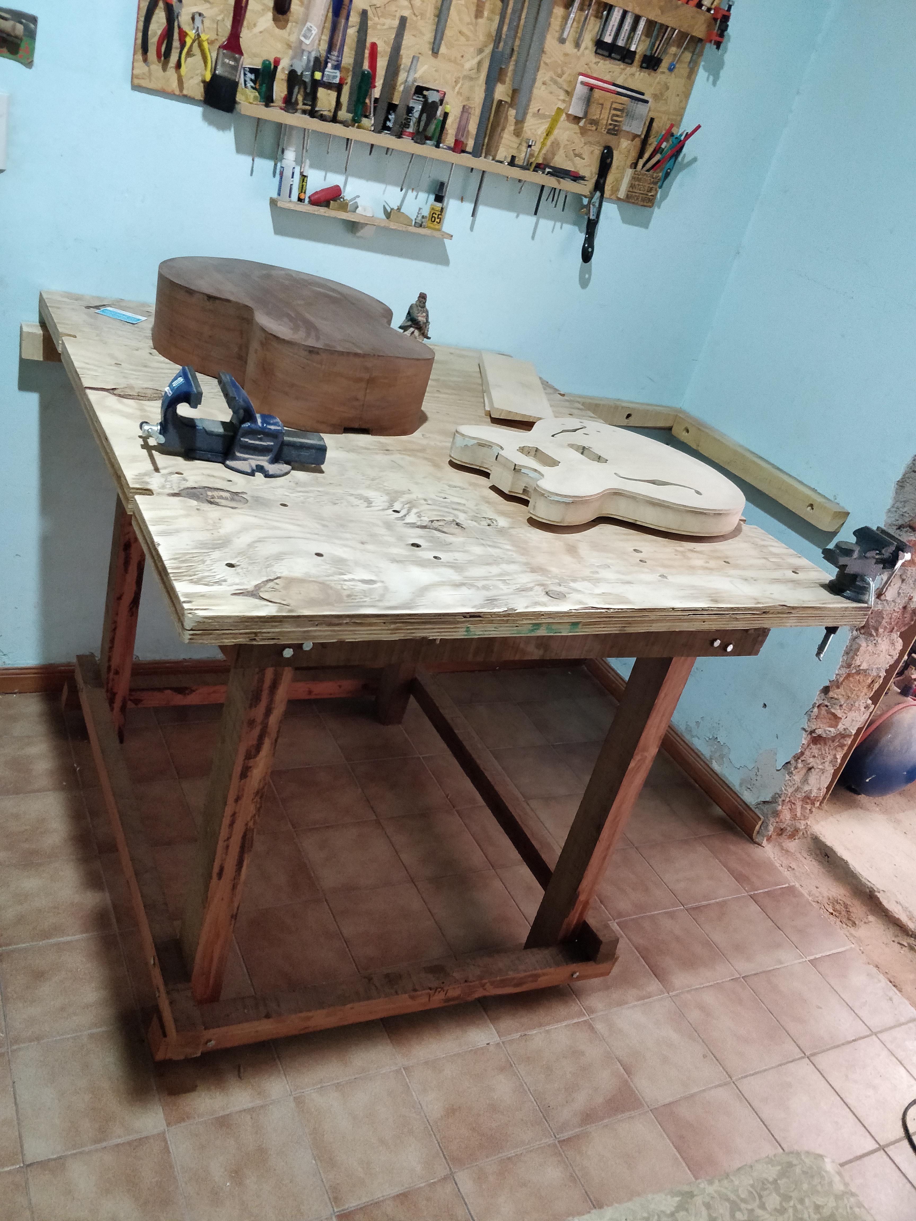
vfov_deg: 71.6
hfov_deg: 56.8
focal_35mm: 24
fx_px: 847
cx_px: 458
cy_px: 610
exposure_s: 1/33
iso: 2000
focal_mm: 4.1
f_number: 1.7
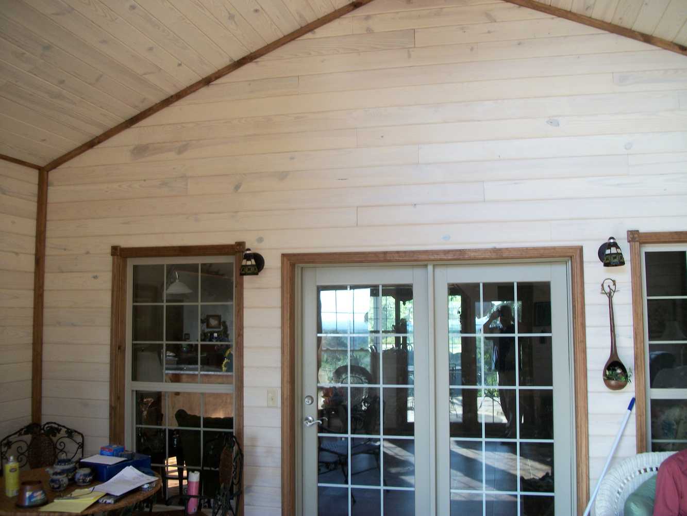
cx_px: 344
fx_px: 635
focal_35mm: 32
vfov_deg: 44.2
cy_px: 258
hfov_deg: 56.8
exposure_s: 1/80
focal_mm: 5.7
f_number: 2.9
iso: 80
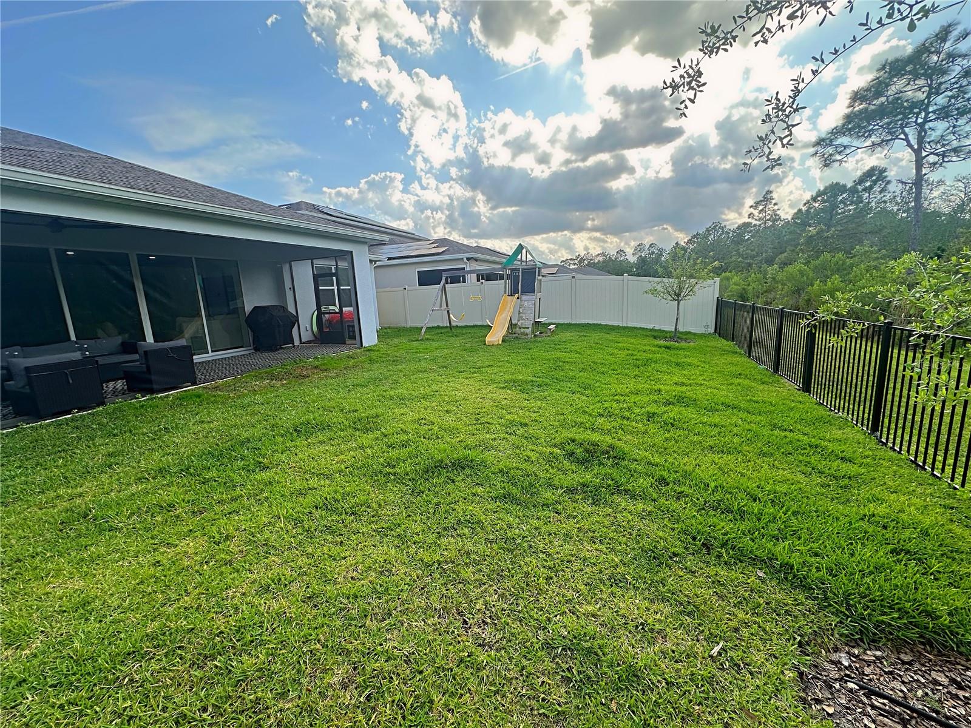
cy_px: 364
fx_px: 393
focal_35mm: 14
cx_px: 486
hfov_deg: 102.1
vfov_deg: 85.7
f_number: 2.2
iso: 40
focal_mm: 2.22
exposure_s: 1/581
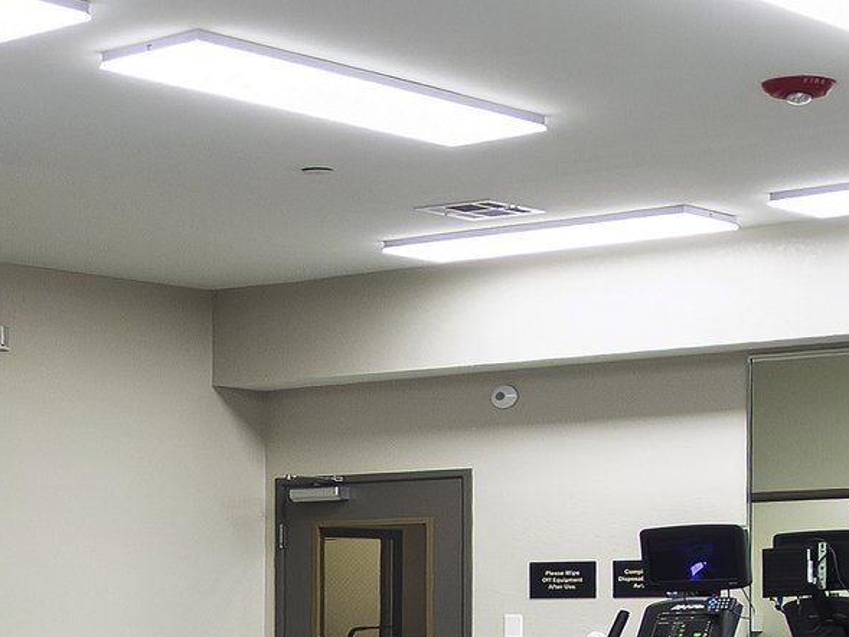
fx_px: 1962
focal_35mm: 80
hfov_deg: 24.4
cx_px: 373
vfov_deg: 17.3
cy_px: 842
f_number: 2.8
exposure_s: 1/30
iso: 100
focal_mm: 3.58
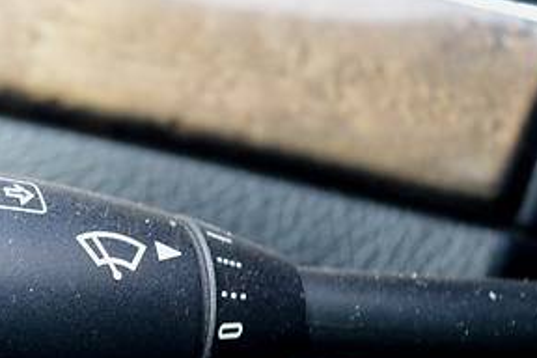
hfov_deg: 15.9
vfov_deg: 11.0
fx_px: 1864
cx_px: -78
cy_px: 250
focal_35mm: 125
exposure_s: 1/60
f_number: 4.5
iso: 800
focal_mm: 30
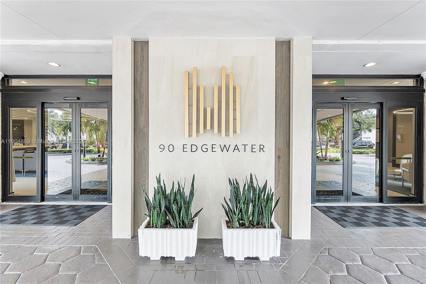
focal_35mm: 15
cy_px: 142
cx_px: 213
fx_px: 177
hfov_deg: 100.4
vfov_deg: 77.3
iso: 250
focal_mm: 10
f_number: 9
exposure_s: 1/25
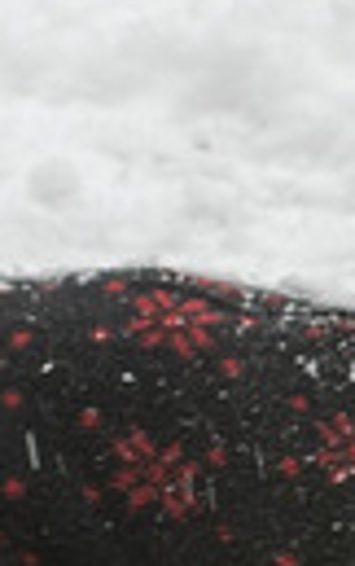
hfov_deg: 4.9
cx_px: 960
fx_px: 3996
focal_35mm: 259
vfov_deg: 8.0
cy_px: 592
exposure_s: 1/125
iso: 100
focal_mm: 28
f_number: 5.6
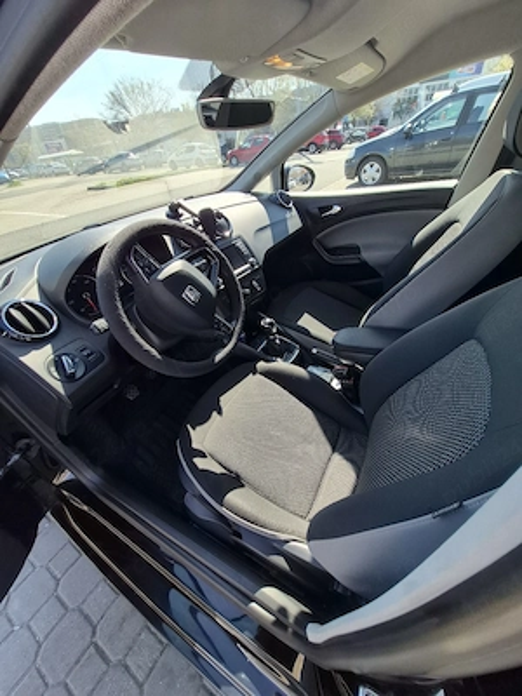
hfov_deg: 89.9
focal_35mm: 13
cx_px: 261
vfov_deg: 106.2
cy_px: 348
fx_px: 261
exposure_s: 1/385
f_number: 2.2
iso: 40
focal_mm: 1.74
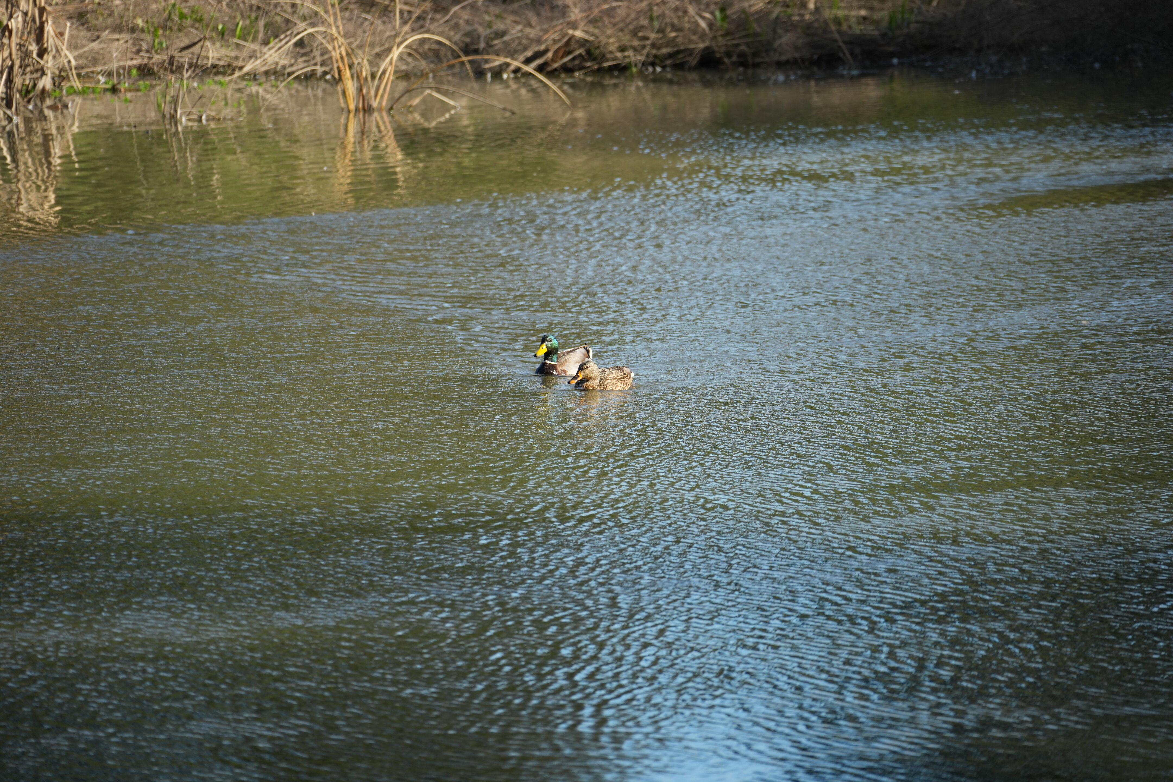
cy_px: 391
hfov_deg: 6.9
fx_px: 9774
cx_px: 586
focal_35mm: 300
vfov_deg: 4.6
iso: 400
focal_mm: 300
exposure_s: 1/500
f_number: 7.1
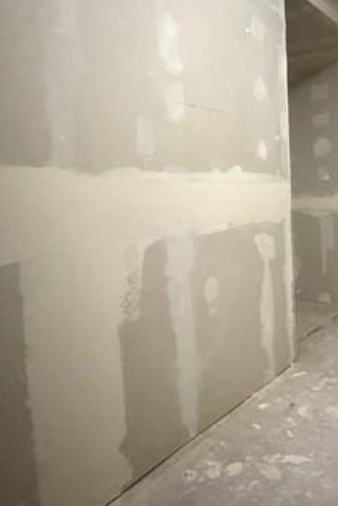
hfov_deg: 41.9
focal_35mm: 28
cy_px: 210
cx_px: 315
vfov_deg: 65.0
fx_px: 394
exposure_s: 1/42
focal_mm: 2.22
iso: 1000
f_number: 2.2
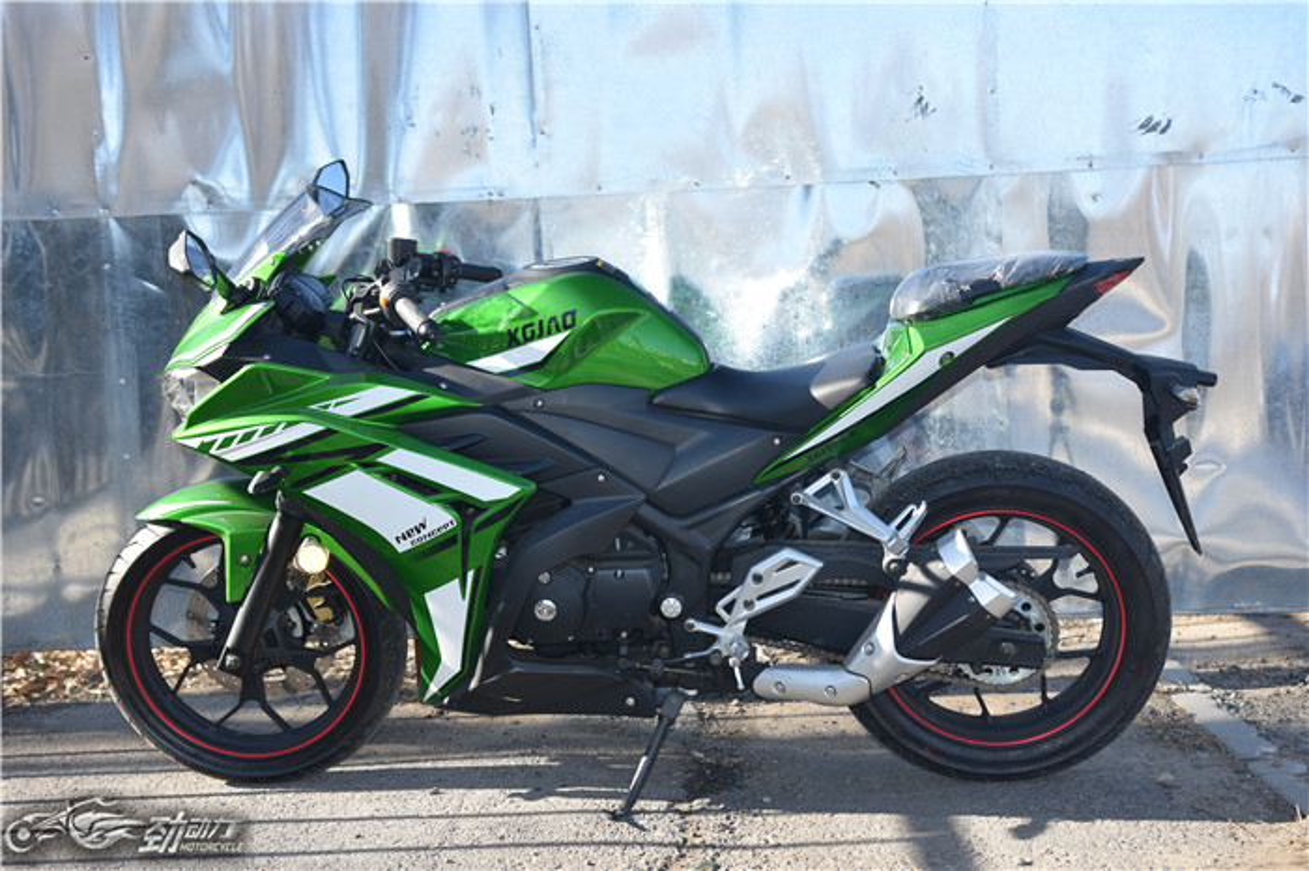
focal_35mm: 42
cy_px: 436
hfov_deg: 46.4
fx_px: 1526
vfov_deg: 31.9
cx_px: 654
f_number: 2.5
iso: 100
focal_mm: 28
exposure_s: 1/200
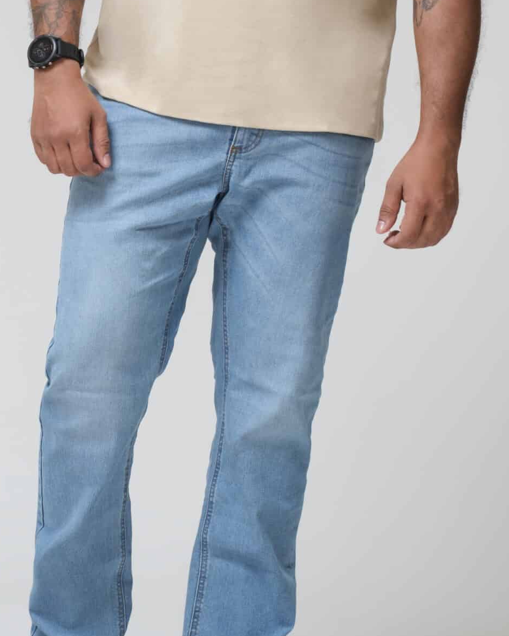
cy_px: 130
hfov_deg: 14.2
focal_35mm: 108
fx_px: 2034
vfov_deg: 17.6
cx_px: 160
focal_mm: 35
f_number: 6.4
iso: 200
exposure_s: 1/250
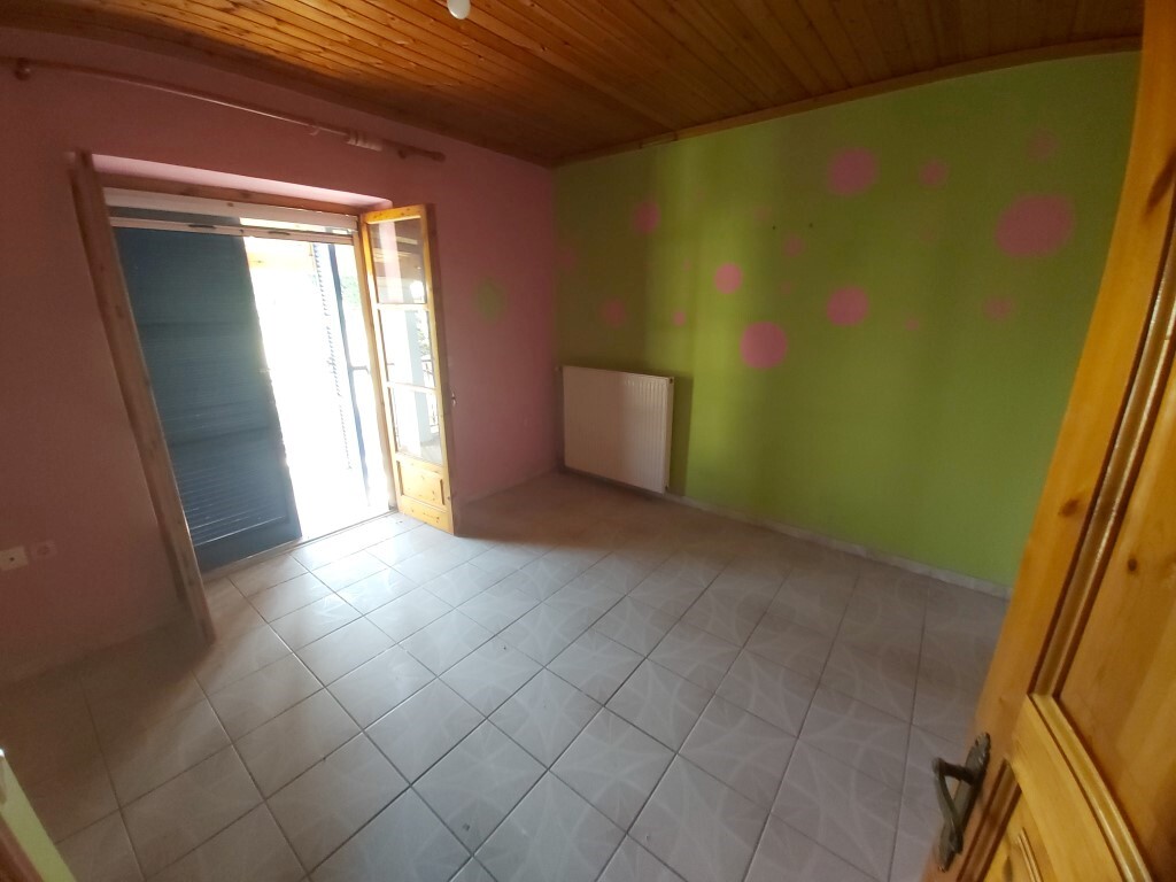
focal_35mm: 12
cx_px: 588
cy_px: 441
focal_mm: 1.42
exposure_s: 1/33
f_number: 2.2
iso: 125
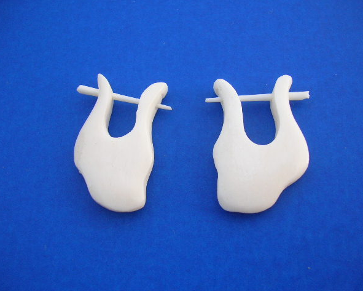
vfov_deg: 40.1
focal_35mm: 37
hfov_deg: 49.1
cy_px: 147
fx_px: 398
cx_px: 190
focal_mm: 5.8
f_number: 2.8
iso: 50
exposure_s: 1/216
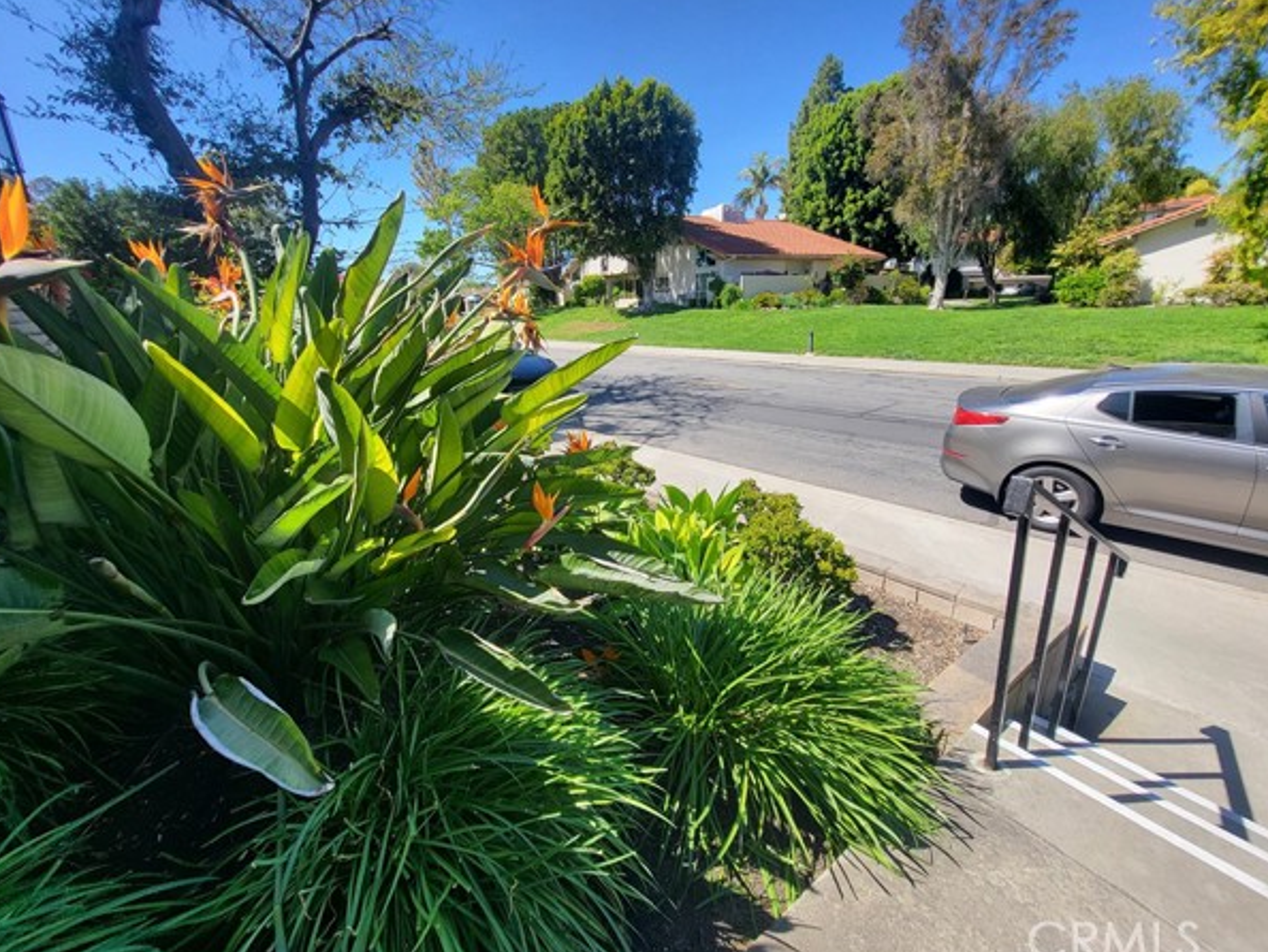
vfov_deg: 85.7
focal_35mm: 14
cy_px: 459
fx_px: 513
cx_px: 621
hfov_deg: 102.0
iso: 32
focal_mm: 1.74
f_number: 2.2
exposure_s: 1/526
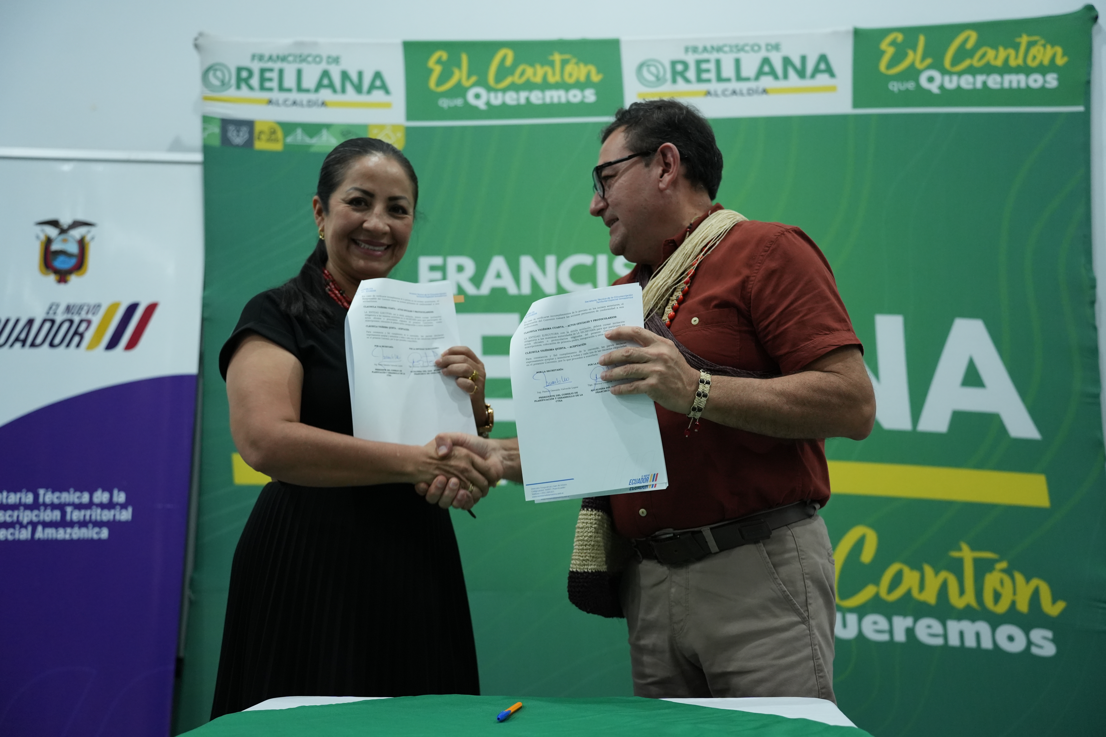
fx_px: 1167
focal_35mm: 38
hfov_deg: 50.7
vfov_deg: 35.1
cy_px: 368
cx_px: 553
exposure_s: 1/125
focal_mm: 38
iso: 3200
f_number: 2.8
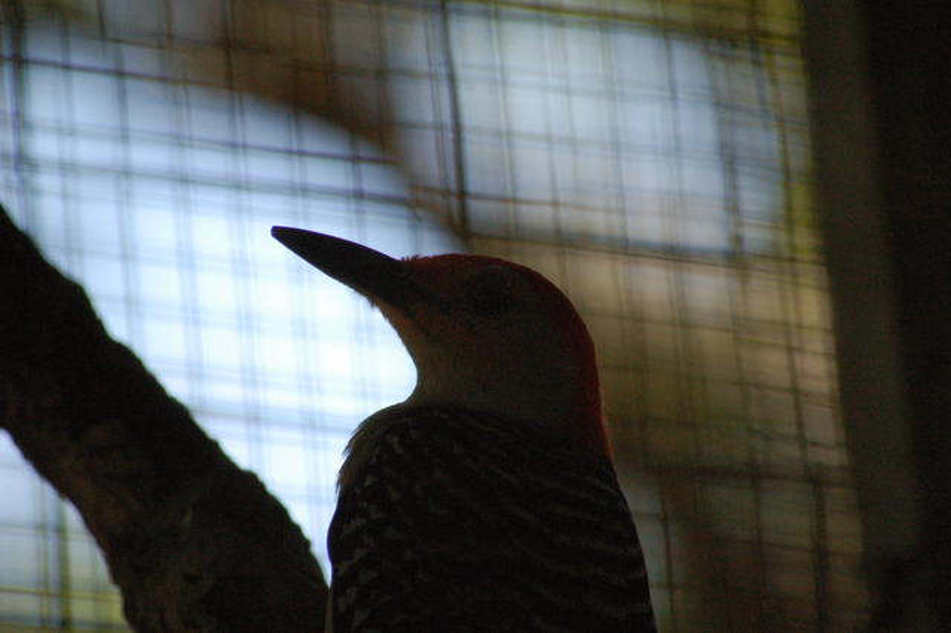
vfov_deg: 4.6
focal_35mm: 300
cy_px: 316
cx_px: 476
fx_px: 7921
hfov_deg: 6.9
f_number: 5.6
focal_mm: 200
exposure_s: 1/1000
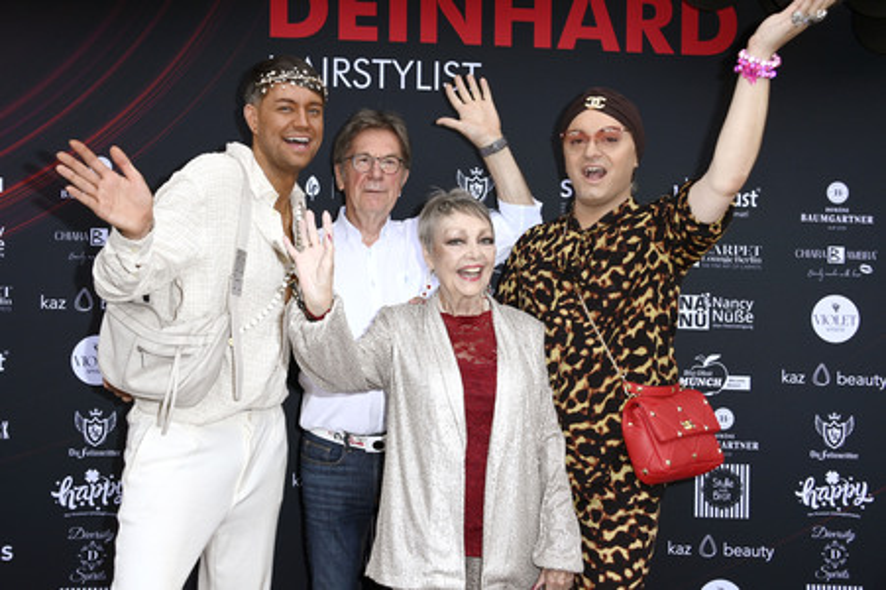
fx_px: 885
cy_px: 295
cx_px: 443
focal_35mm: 36
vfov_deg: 36.8
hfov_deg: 53.2
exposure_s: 1/200
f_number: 5.6
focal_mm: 36
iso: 500
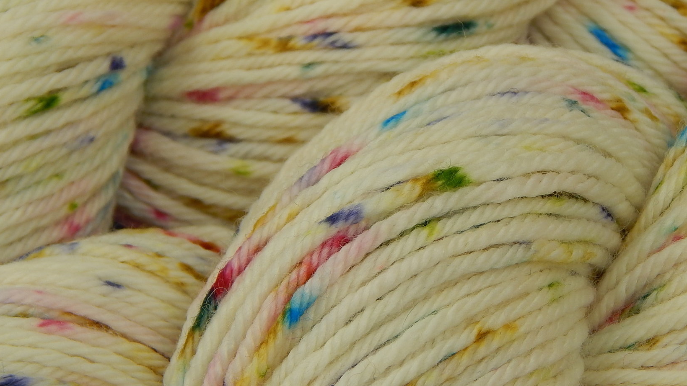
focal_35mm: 134
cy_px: 171
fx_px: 2441
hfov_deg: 16.0
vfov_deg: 9.1
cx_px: 386
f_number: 4.5
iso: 125
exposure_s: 1/40
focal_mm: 18.7
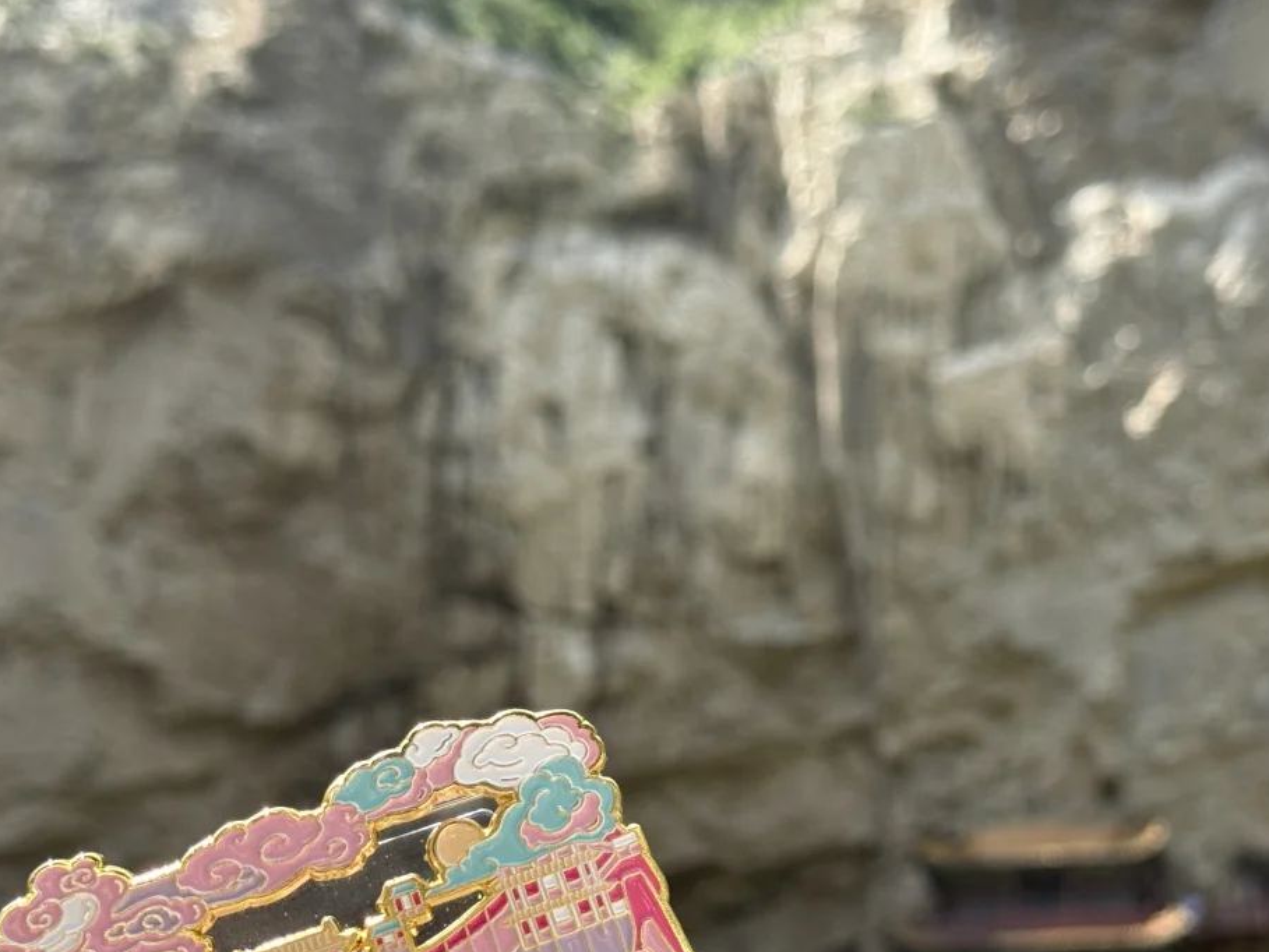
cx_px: 885
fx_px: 2786
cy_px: 750
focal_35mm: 76
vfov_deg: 19.2
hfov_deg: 25.5
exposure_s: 1/1456
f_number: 1.78
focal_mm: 6.76
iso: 80
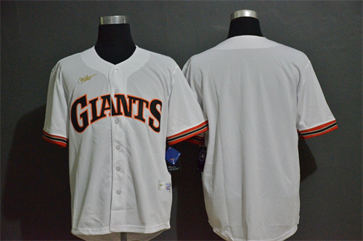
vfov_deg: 18.1
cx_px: 182
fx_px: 755
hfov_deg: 27.0
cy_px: 120
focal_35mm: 75
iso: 4000
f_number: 4.8
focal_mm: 50
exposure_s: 1/80
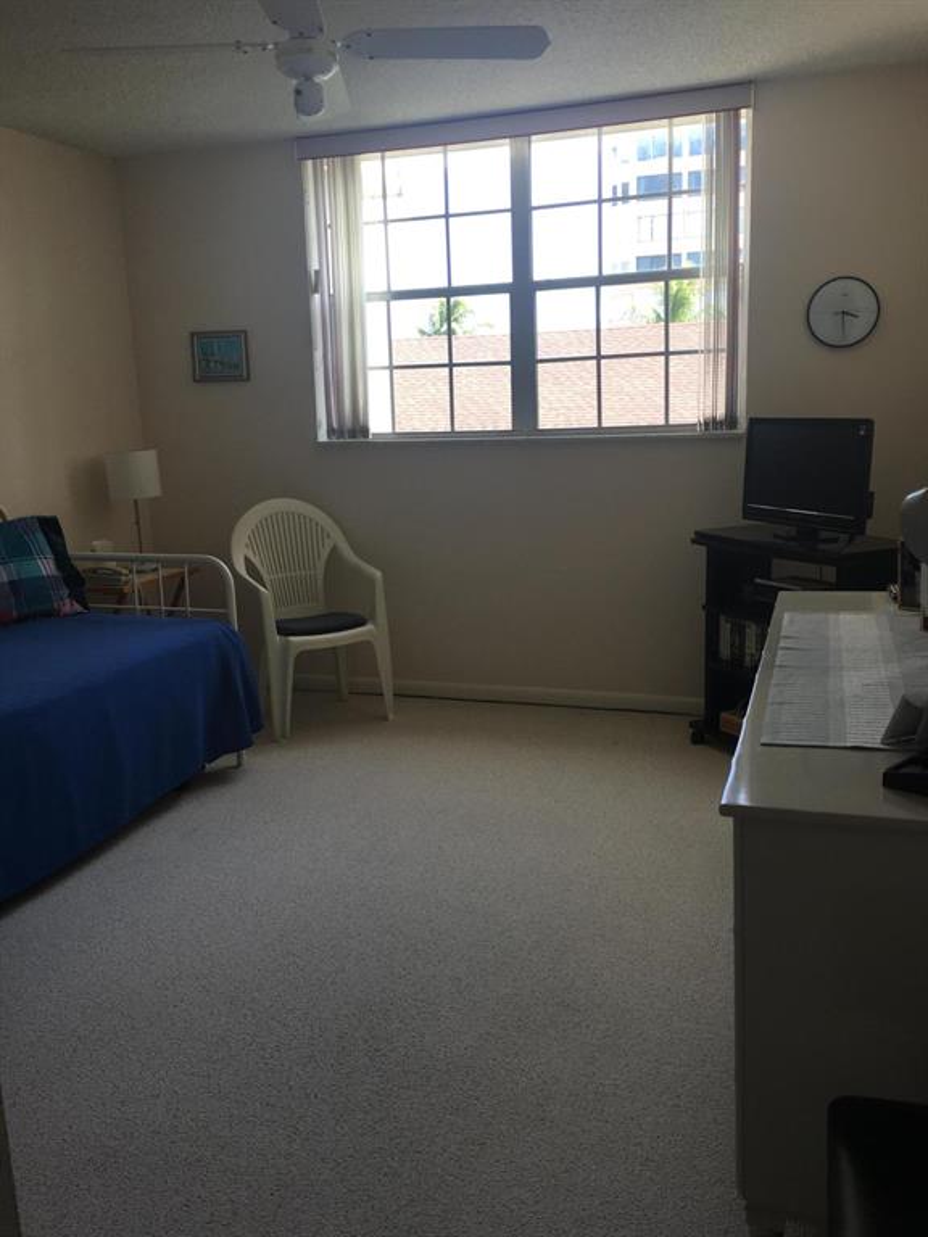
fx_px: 1037
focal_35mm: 29
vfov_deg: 61.7
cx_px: 464
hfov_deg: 48.2
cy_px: 618
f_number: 2.2
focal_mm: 4.15
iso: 25
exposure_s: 1/120
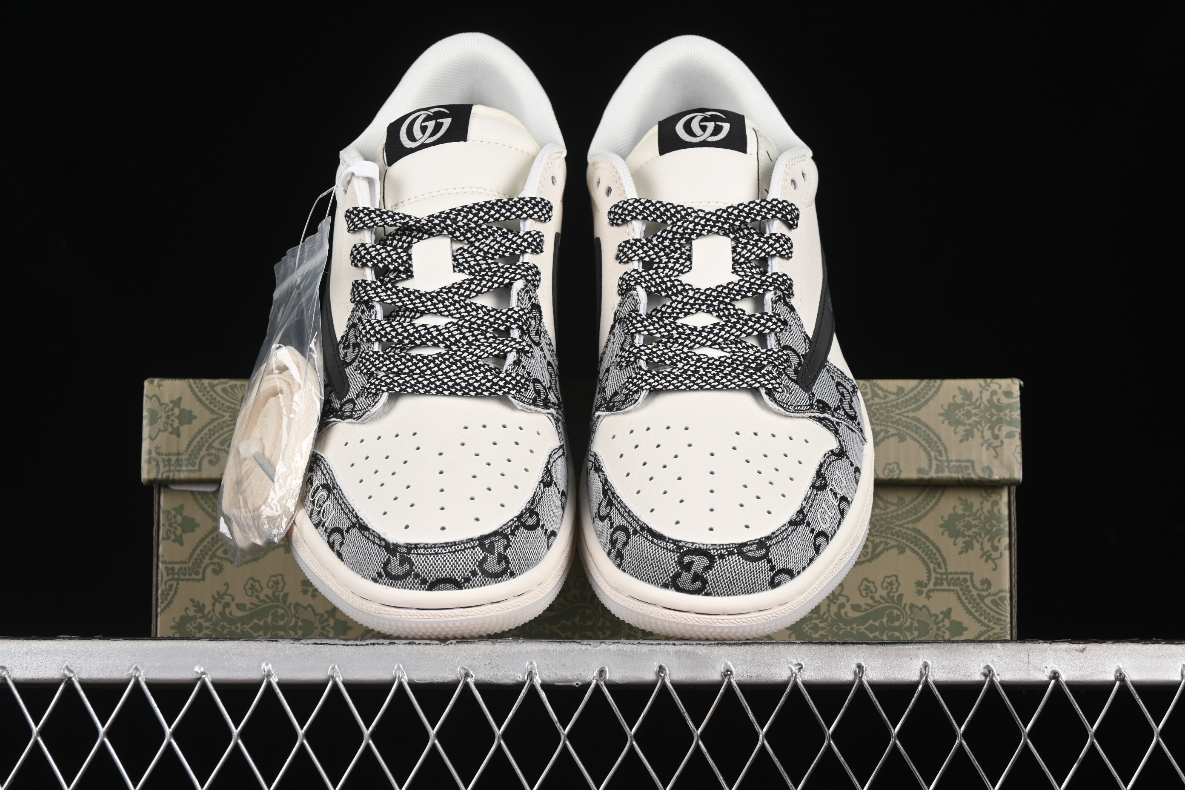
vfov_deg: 18.2
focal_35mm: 75
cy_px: 395
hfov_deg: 27.0
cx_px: 592
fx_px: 2469
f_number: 8
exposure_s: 1/80
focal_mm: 50
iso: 160
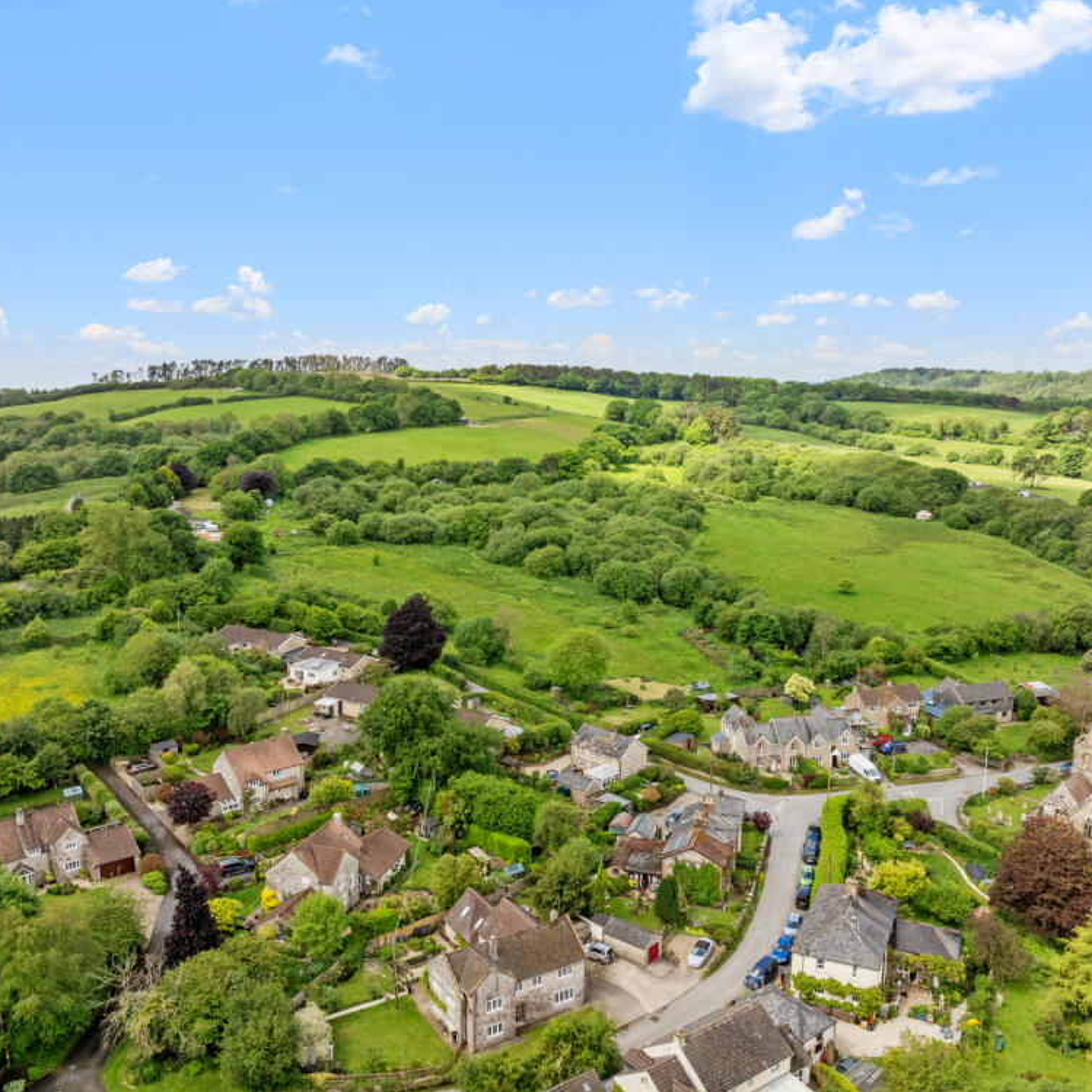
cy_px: 556
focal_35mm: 29
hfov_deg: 55.6
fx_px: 1035
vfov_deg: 55.6
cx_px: 547
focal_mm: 12.29
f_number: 7.1
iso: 200
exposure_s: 1/120
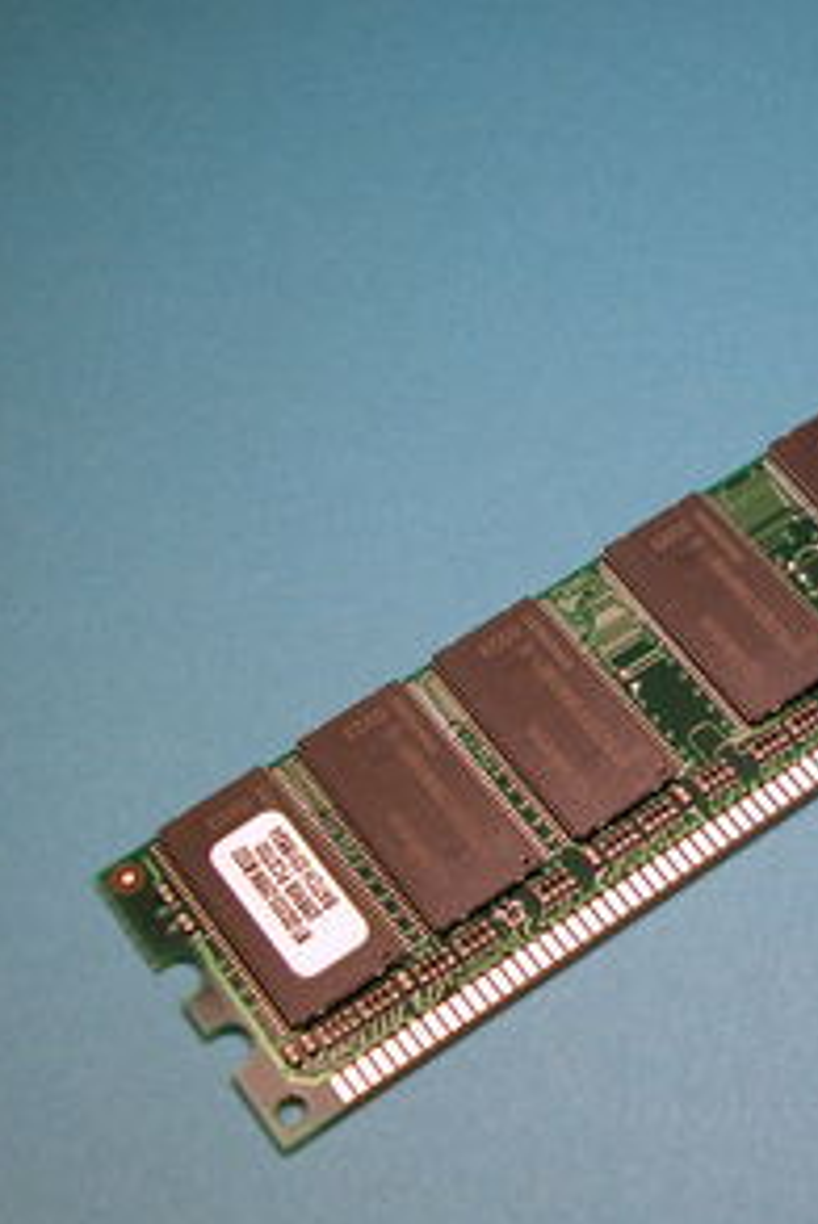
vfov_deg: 26.3
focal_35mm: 77
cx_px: 784
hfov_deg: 17.4
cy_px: 625
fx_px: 2621
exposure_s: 1/64.7
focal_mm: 13.7
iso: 100
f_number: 4.9
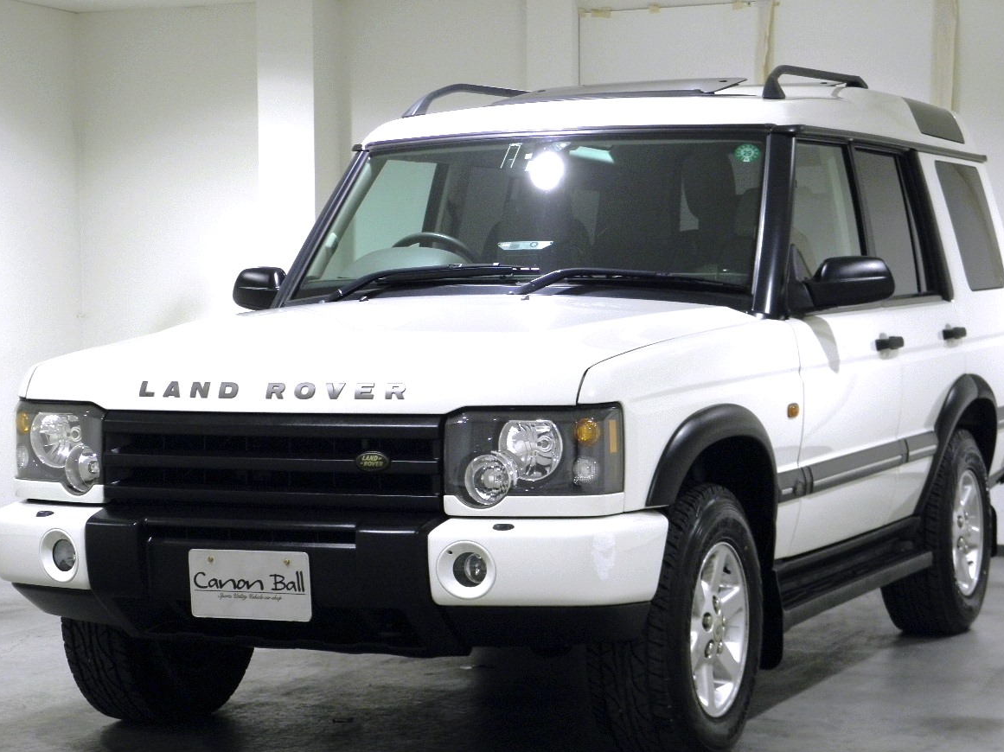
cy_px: 408
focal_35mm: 75
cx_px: 508
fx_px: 2175
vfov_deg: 19.6
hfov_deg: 26.0
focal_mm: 12.2
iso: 200
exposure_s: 1/10
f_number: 4.3
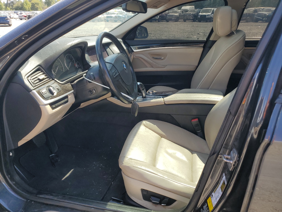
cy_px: 106
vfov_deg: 53.1
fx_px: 212
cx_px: 141
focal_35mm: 26
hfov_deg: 67.3
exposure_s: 1/667
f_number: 1.5
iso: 50
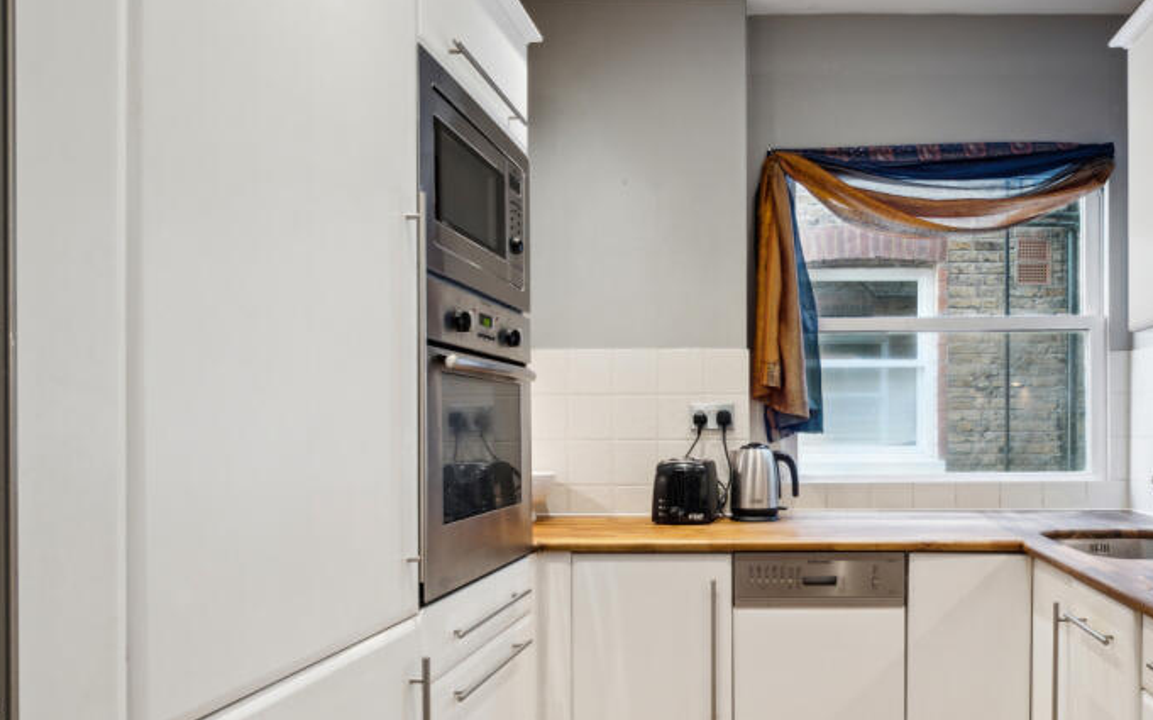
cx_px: 781
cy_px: 436
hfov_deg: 74.5
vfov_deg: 52.5
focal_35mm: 23
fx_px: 722
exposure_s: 1/6
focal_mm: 10
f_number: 8
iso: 640
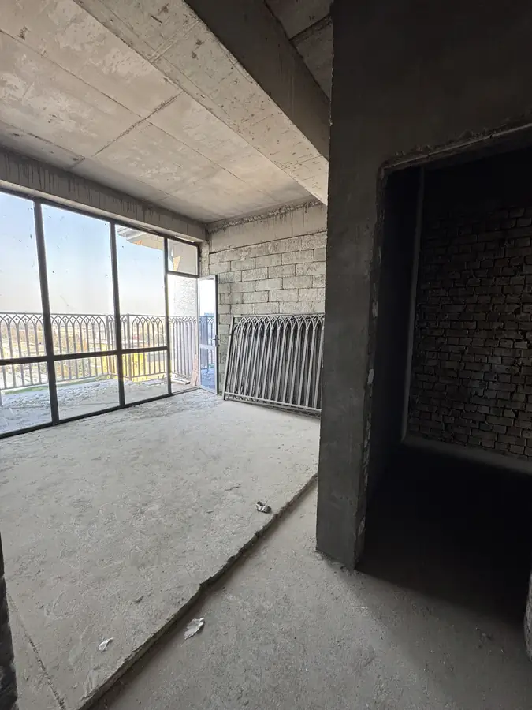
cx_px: 266
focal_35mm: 14
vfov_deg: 102.1
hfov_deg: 85.7
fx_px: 287
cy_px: 355
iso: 200
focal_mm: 2.22
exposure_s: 1/99
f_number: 2.2
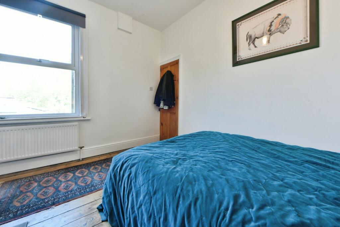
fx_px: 132
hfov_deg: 104.2
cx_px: 170
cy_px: 114
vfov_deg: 81.3
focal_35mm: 14
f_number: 10
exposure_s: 1/15
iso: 800
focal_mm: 14
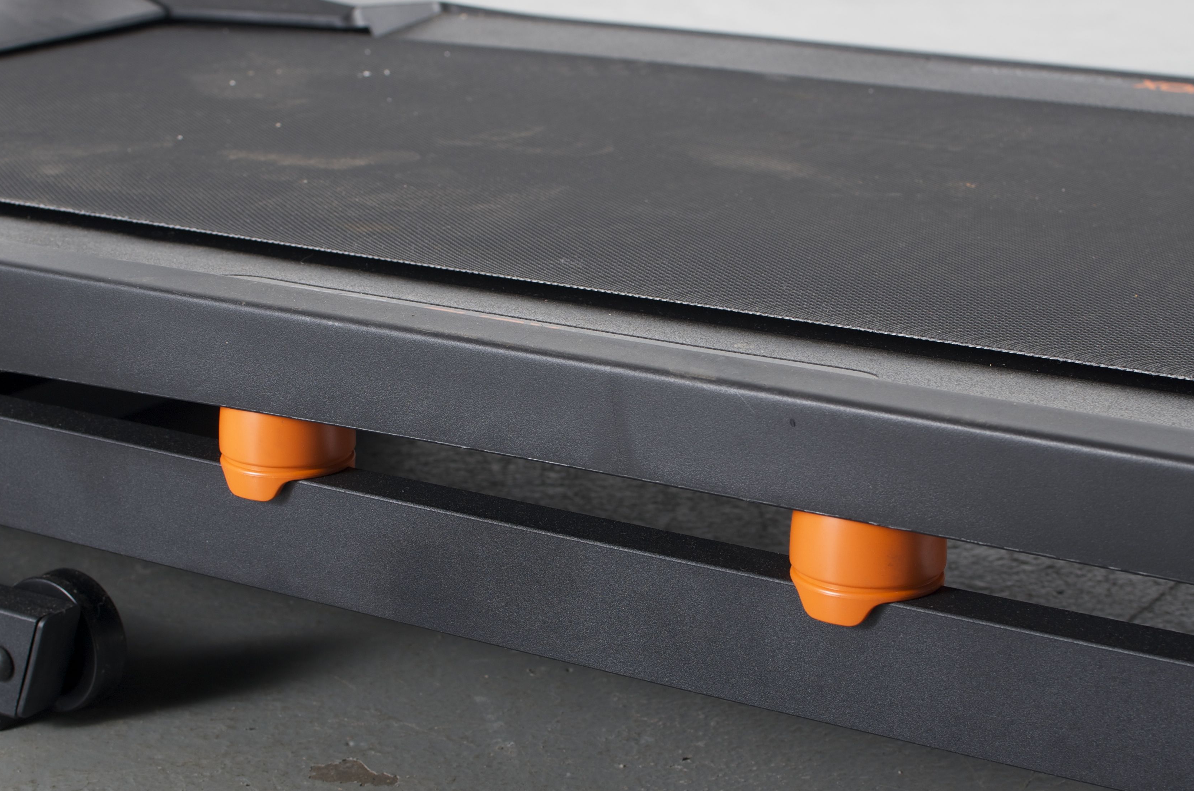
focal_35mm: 78
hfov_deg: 26.1
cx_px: 542
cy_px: 396
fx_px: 2573
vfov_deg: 17.5
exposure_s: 1/100
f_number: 5.6
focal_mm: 35
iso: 100
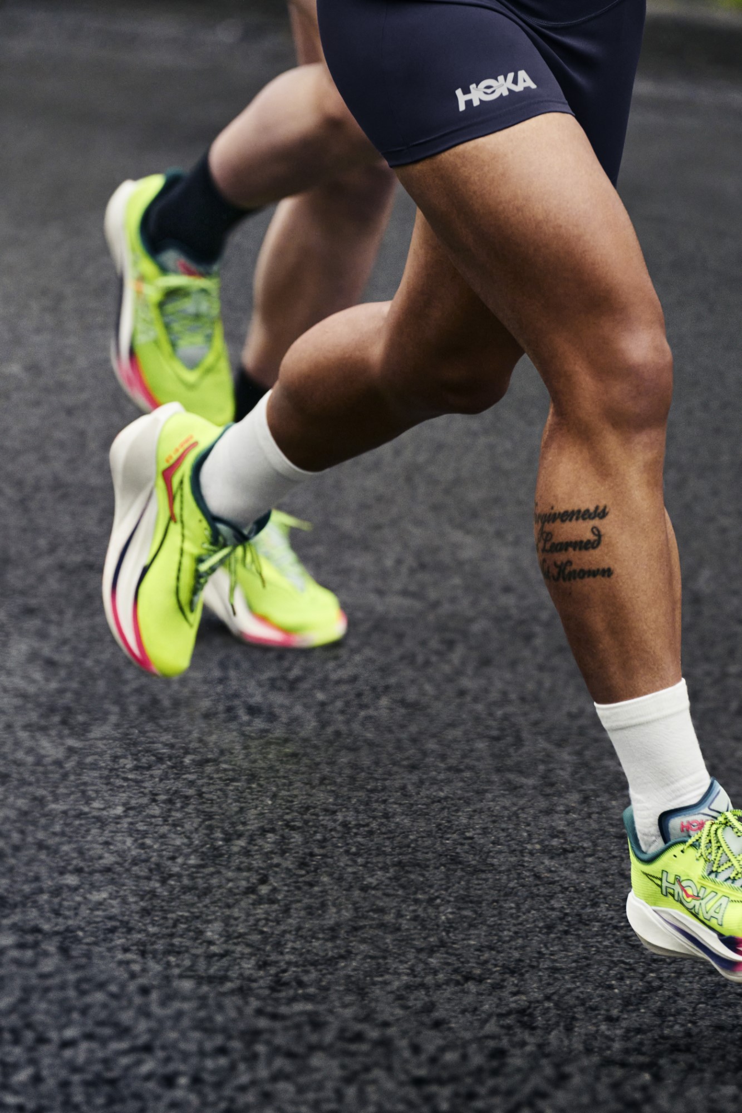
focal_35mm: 200
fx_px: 6184
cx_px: 371
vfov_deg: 10.3
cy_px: 556
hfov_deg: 6.9
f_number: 4.5
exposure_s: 1/1600
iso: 4000
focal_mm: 200
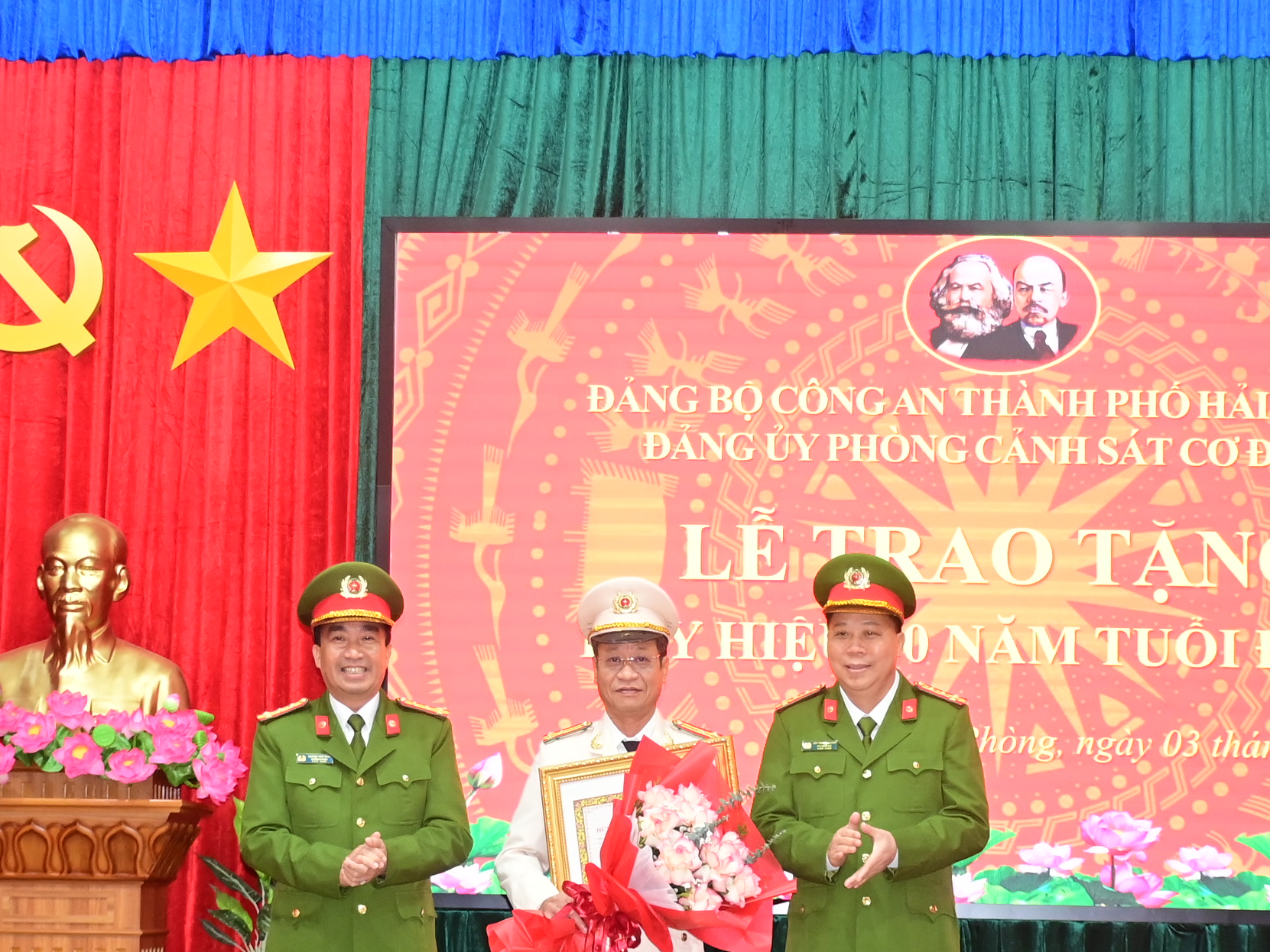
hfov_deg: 22.5
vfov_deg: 16.9
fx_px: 3192
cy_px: 727
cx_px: 577
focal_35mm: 87
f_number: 4.5
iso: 2000
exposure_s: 1/200
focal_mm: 34
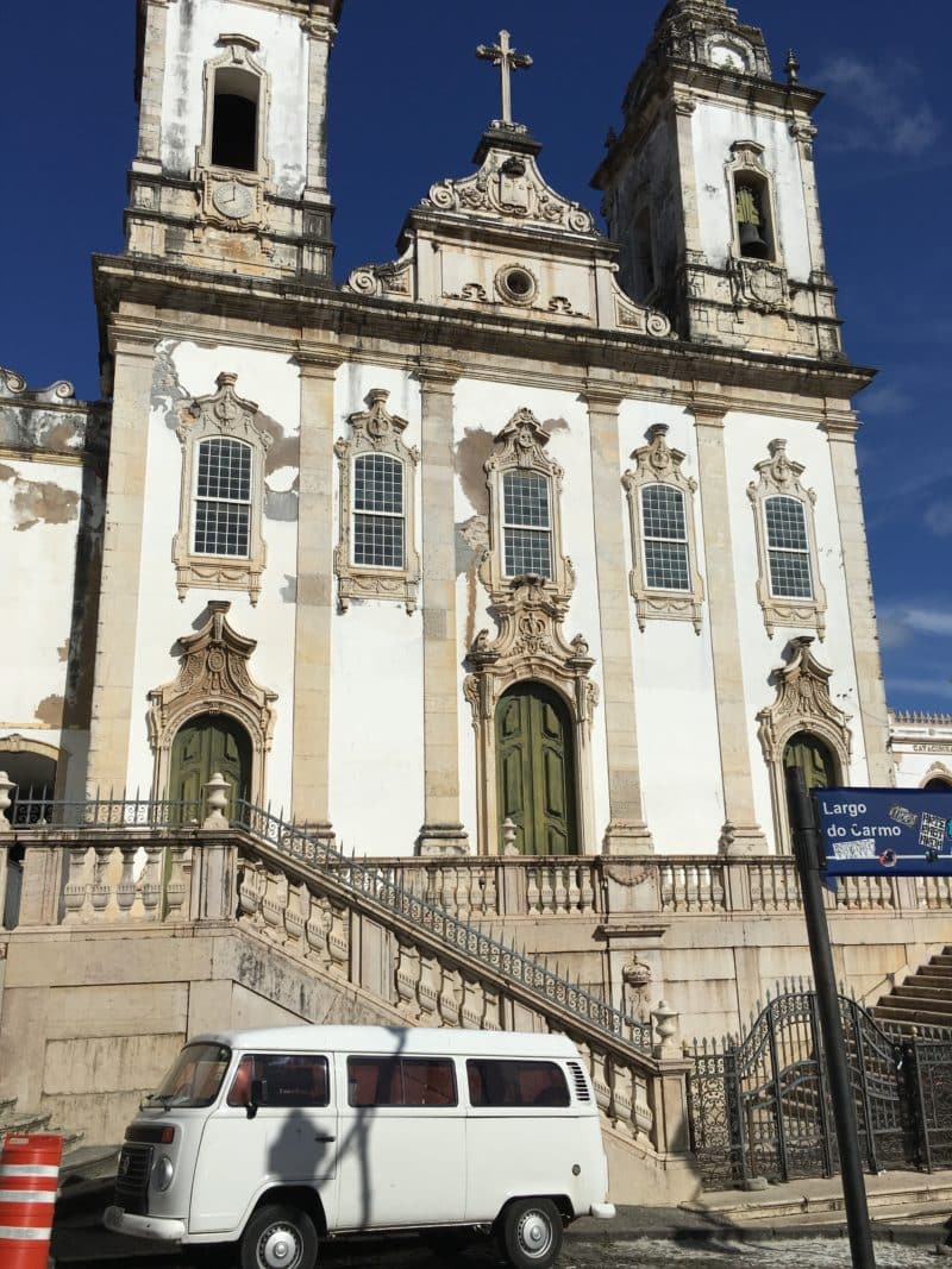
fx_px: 1064
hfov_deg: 48.2
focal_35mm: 29
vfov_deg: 61.7
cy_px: 634
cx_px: 476
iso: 25
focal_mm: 4.15
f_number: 2.2
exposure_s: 1/5128
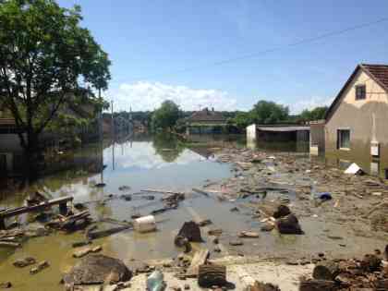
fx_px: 370
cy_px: 146
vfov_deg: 42.9
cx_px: 194
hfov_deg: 55.4
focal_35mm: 33
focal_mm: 4.12
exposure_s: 1/1808
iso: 50
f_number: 2.4
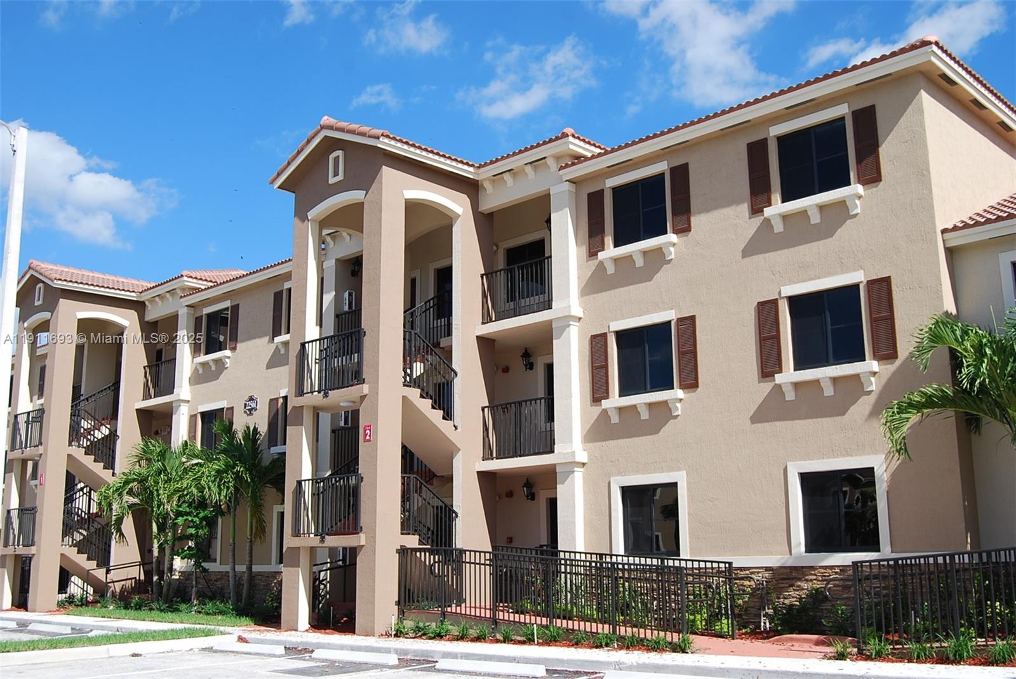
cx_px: 508
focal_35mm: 39
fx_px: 1102
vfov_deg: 34.3
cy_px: 340
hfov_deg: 49.5
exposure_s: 1/250
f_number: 8
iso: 100
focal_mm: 26
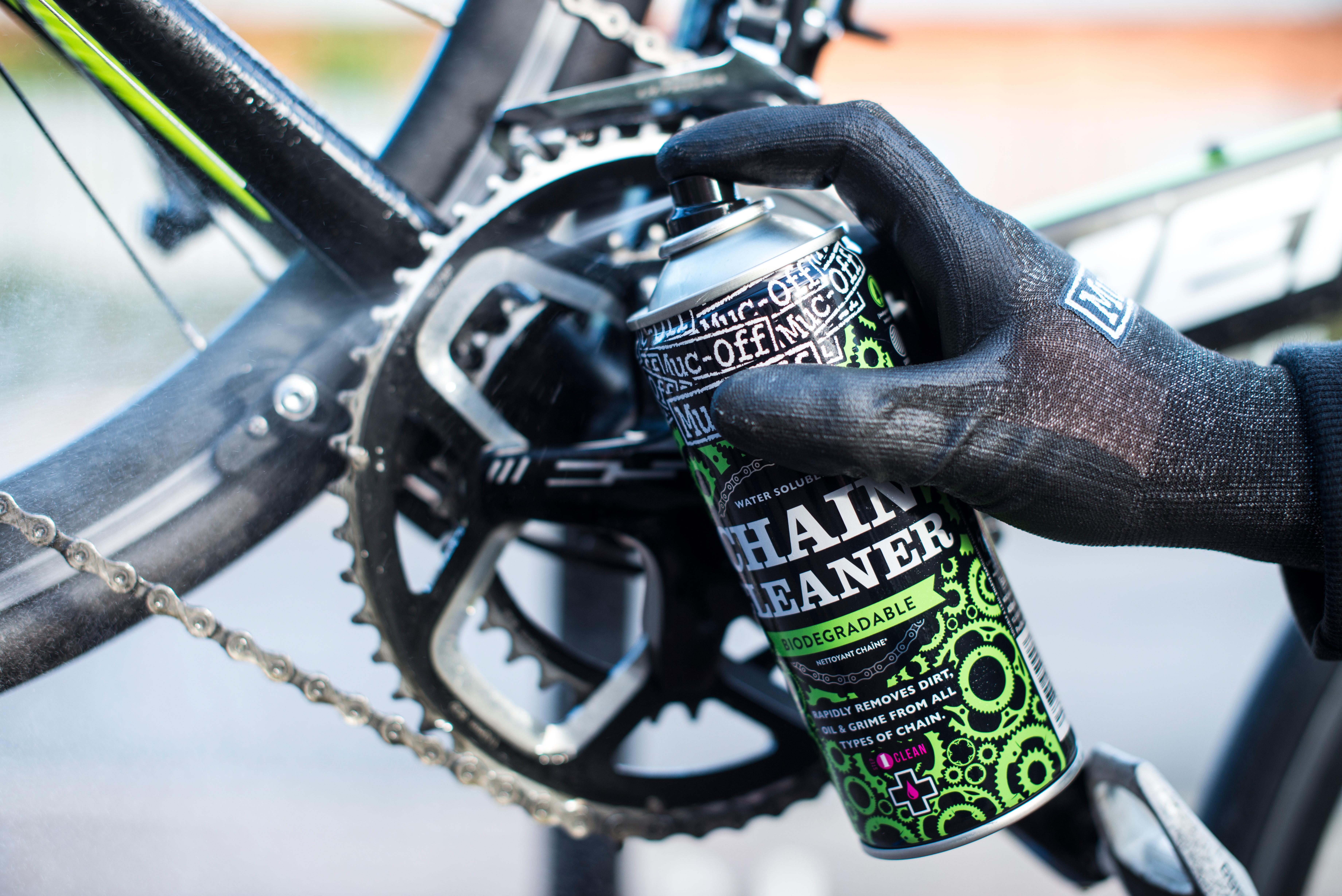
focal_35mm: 50
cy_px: 448
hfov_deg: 39.6
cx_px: 671
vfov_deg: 27.0
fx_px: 1864
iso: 200
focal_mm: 50
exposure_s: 1/250
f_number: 3.5
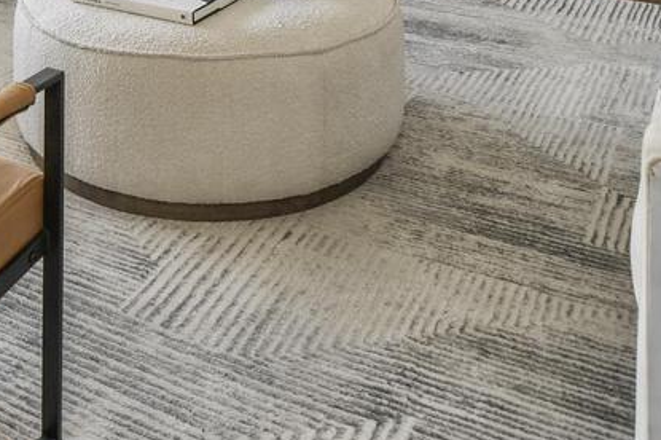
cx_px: 183
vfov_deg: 20.3
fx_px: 954
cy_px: -304
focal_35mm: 52
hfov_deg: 37.5
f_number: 8
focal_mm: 10
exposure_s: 1/6
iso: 200
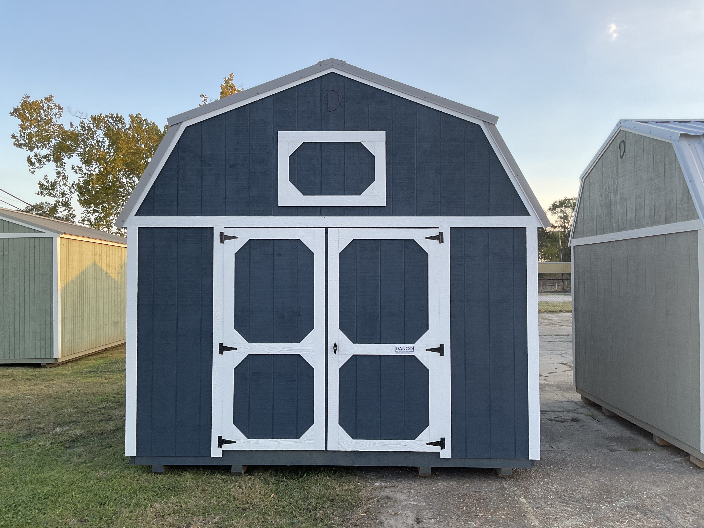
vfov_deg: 48.2
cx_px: 352
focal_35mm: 29
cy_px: 264
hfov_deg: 61.7
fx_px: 590
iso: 16
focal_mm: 3
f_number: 1.8
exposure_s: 1/192
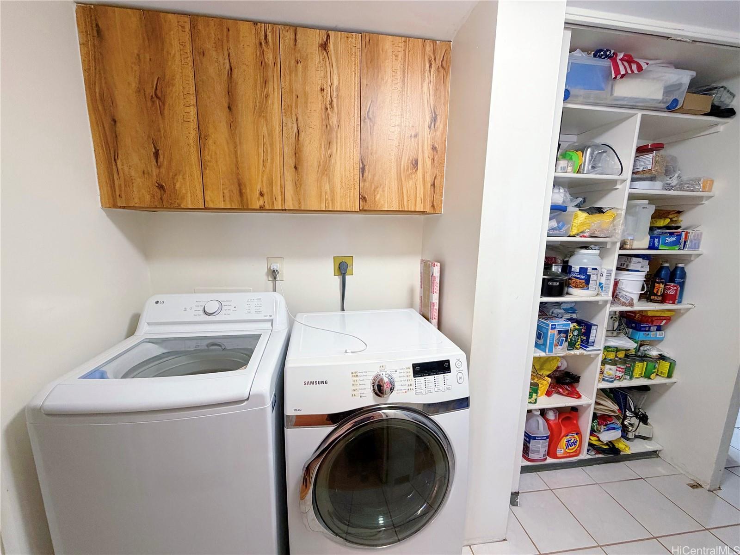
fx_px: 299
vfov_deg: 85.7
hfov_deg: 102.1
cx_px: 370
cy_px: 278
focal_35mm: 14
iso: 250
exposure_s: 1/60
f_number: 2.2
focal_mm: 2.22
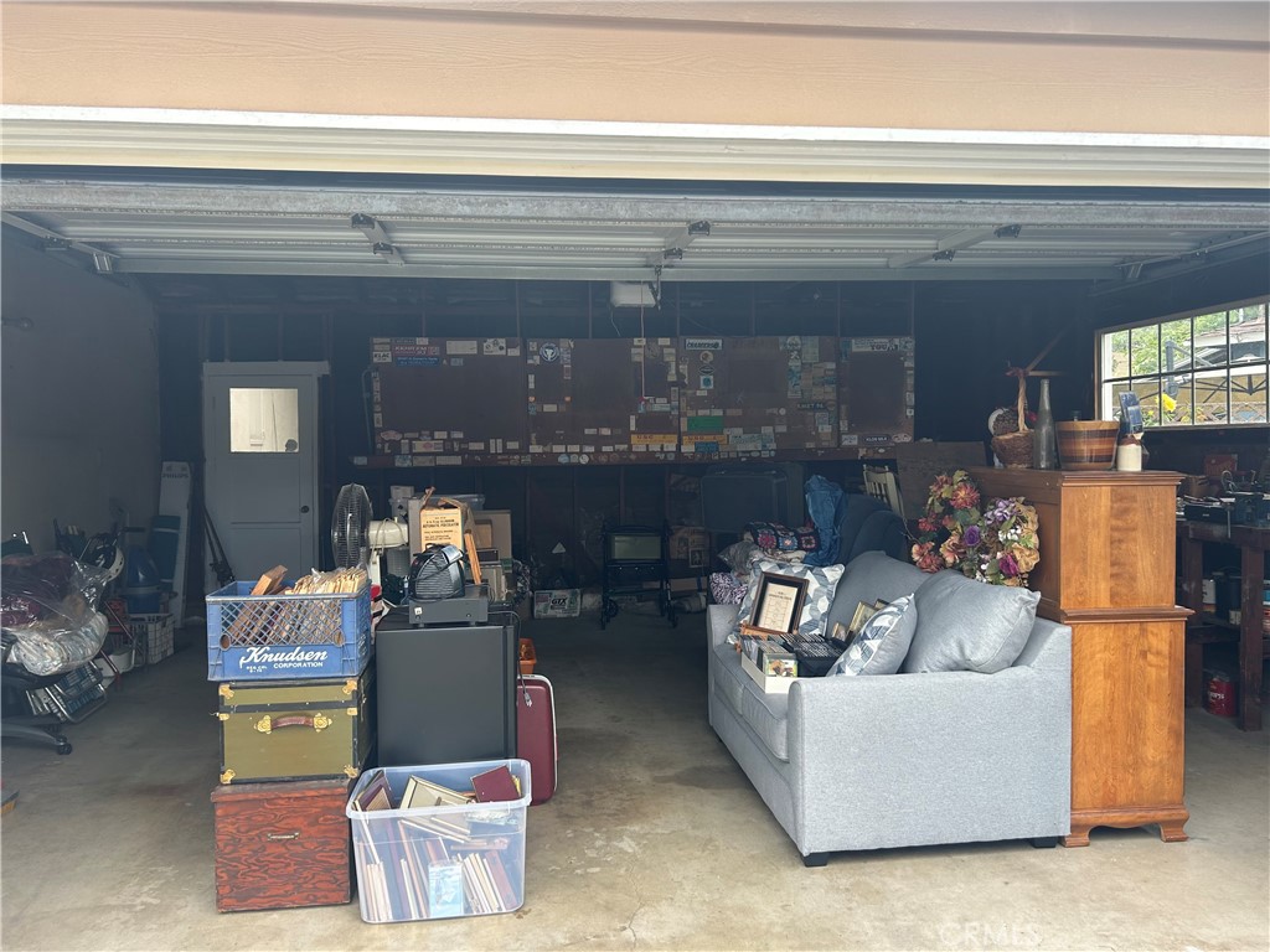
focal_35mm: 26
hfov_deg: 67.3
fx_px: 954
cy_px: 476
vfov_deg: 53.1
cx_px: 635
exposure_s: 1/581
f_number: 1.5
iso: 50
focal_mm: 5.7
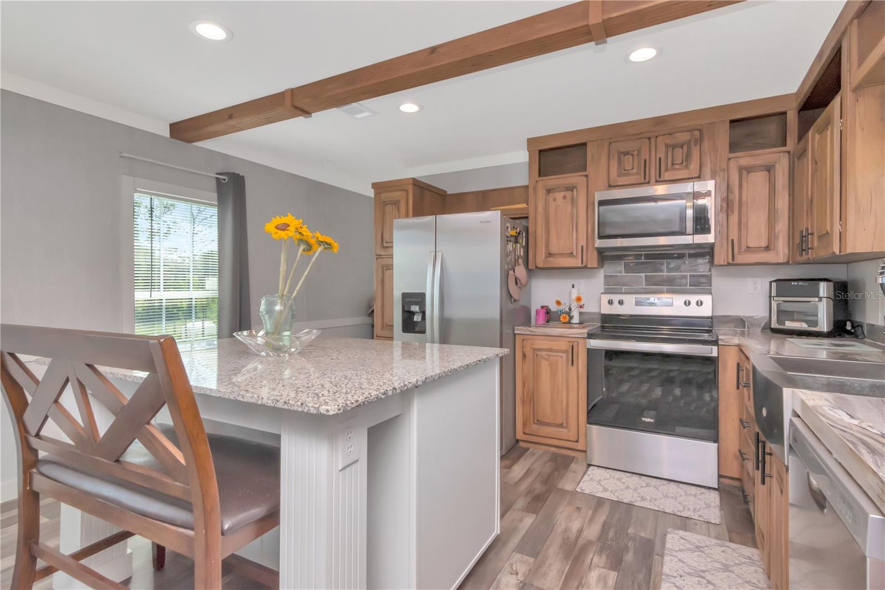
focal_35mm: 16
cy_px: 295
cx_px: 442
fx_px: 406
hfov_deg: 95.0
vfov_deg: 72.0
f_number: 11
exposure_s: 1/160
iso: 640
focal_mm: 11
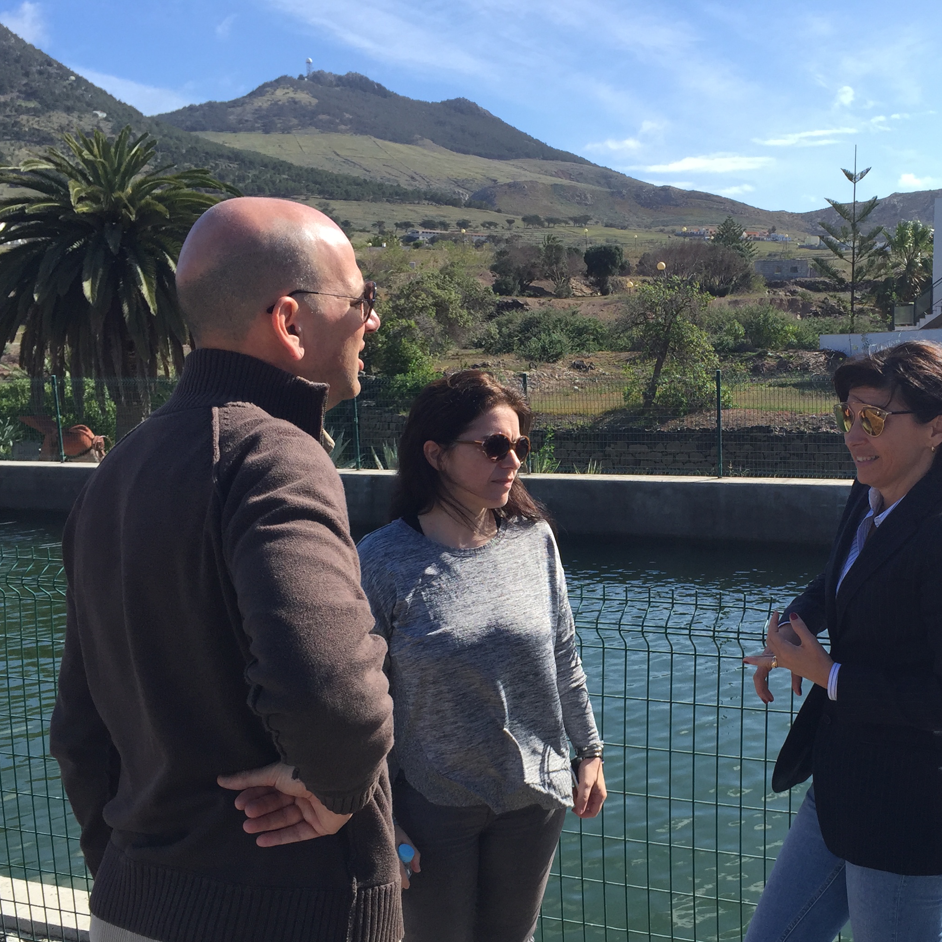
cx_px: 659
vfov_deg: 40.7
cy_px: 563
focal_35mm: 41
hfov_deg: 40.2
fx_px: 1262
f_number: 2.2
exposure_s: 1/1276
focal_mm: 4.15
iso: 32
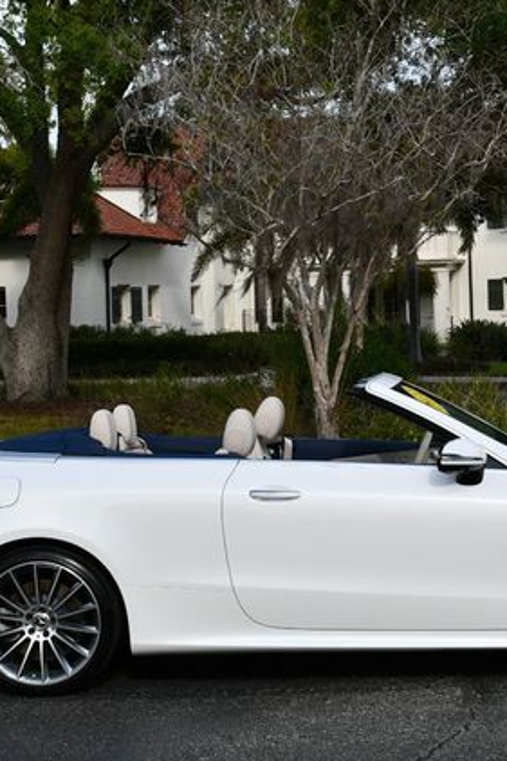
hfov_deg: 17.2
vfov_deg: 25.7
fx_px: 1670
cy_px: 380
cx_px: 341
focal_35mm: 79
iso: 110
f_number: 8
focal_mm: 26
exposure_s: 1/250
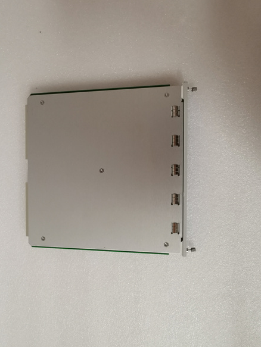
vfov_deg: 71.5
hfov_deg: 56.7
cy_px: 182
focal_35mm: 24
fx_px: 241
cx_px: 113
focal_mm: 3.95
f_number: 2.2
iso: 200
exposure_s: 1/36
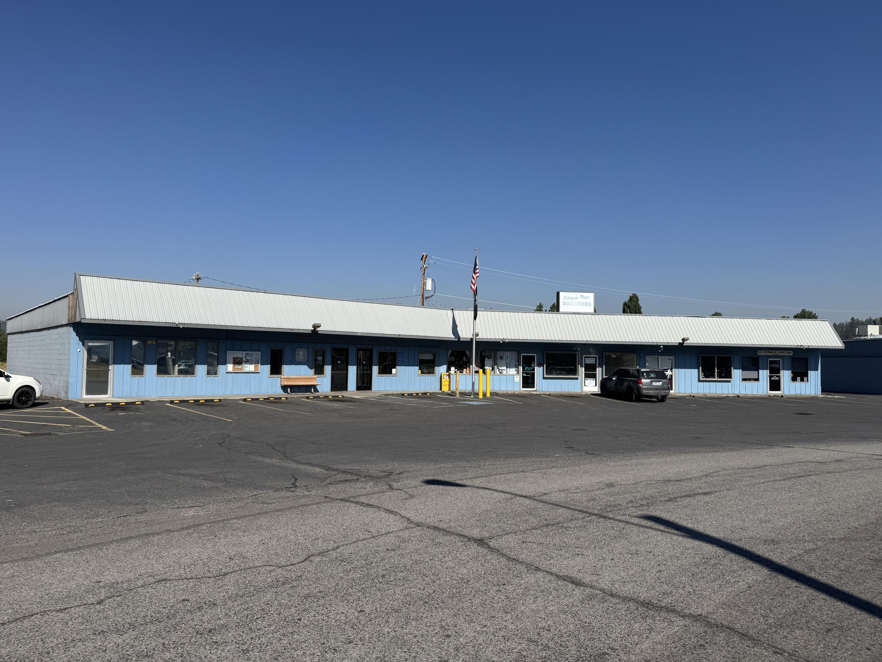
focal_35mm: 24
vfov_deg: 56.8
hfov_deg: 71.6
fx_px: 612
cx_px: 441
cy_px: 331
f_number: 1.78
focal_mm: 6.76
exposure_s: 1/6410
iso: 80
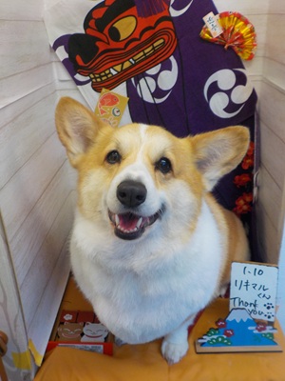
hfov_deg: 46.8
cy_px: 190
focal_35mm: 30
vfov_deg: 60.0
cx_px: 142
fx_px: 329
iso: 125
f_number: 3.3
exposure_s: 1/30
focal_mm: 4.1
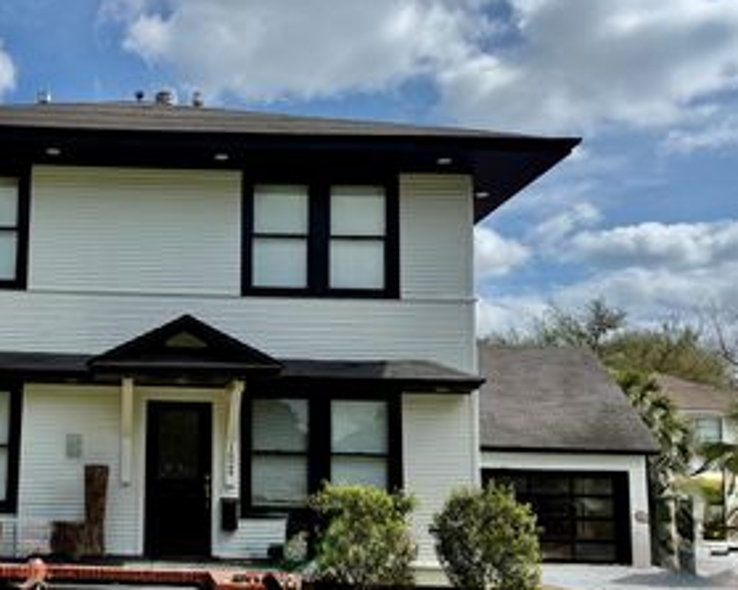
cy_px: 358
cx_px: 145
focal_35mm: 42
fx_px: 917
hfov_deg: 41.9
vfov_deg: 35.5
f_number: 1.78
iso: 80
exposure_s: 1/6711
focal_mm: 6.76
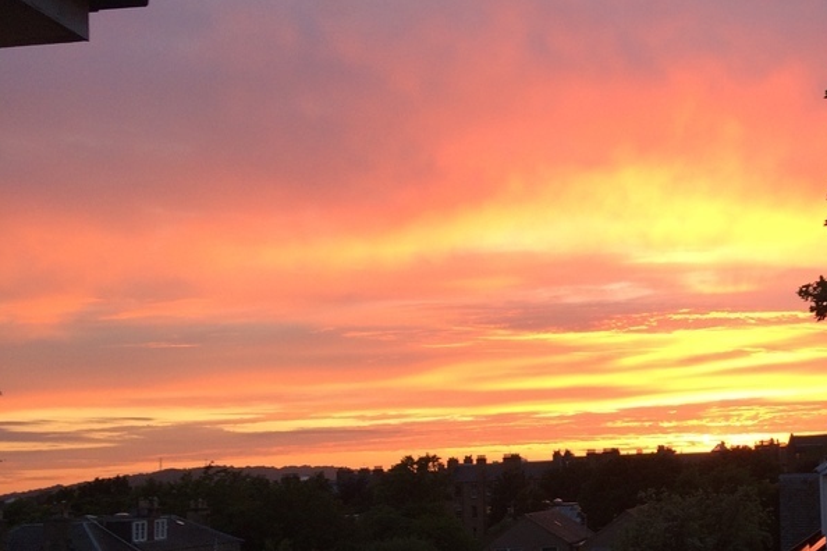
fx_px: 1194
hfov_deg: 36.3
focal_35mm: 52
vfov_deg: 25.8
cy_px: 373
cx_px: 711
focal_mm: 4.15
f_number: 2.2
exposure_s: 1/50
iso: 40
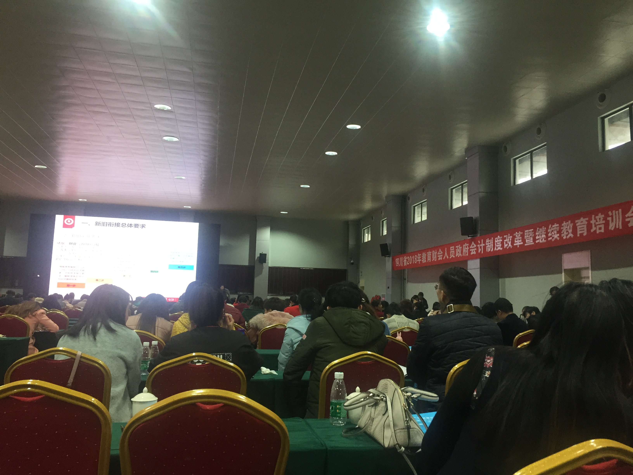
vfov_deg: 48.2
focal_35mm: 29
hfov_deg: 61.7
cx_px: 316
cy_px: 238
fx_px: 530
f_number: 2.2
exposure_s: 1/33
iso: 64
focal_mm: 4.15
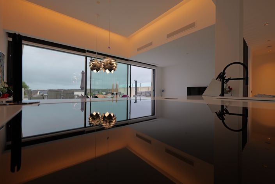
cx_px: 138
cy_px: 92
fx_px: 107
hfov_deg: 104.3
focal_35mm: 14
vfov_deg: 81.2
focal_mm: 14
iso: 500
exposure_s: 1/100
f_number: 4
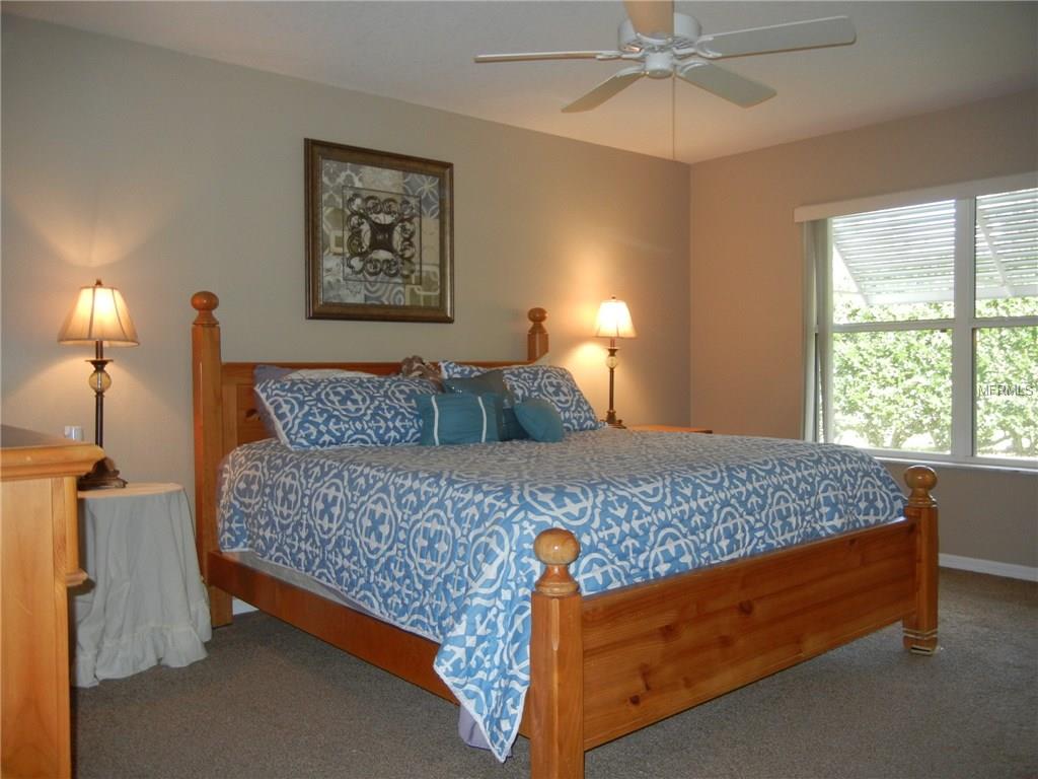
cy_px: 390
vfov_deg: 46.8
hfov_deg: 60.0
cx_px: 519
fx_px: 900
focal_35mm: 30
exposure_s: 1/30
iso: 226
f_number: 3.5
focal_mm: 5.4
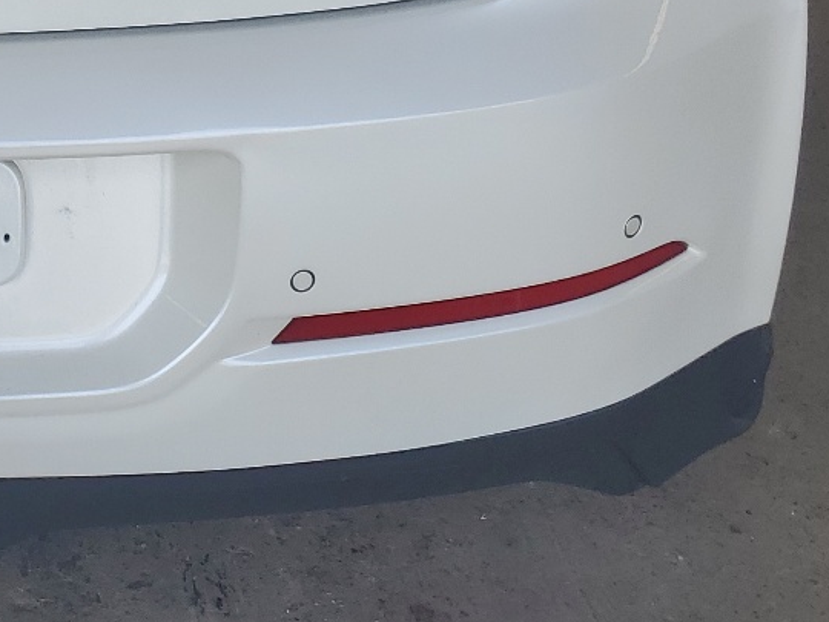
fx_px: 1844
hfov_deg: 22.8
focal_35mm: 77
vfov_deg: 17.8
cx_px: -218
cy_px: -203
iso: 50
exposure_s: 1/588
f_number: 1.5
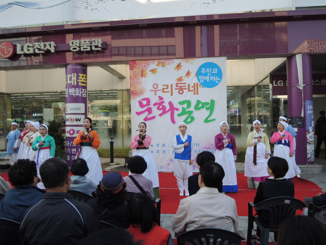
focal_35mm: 31
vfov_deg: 45.4
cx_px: 163
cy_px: 122
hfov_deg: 58.4
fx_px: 292
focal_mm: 5.5
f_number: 3
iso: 100
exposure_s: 1/320
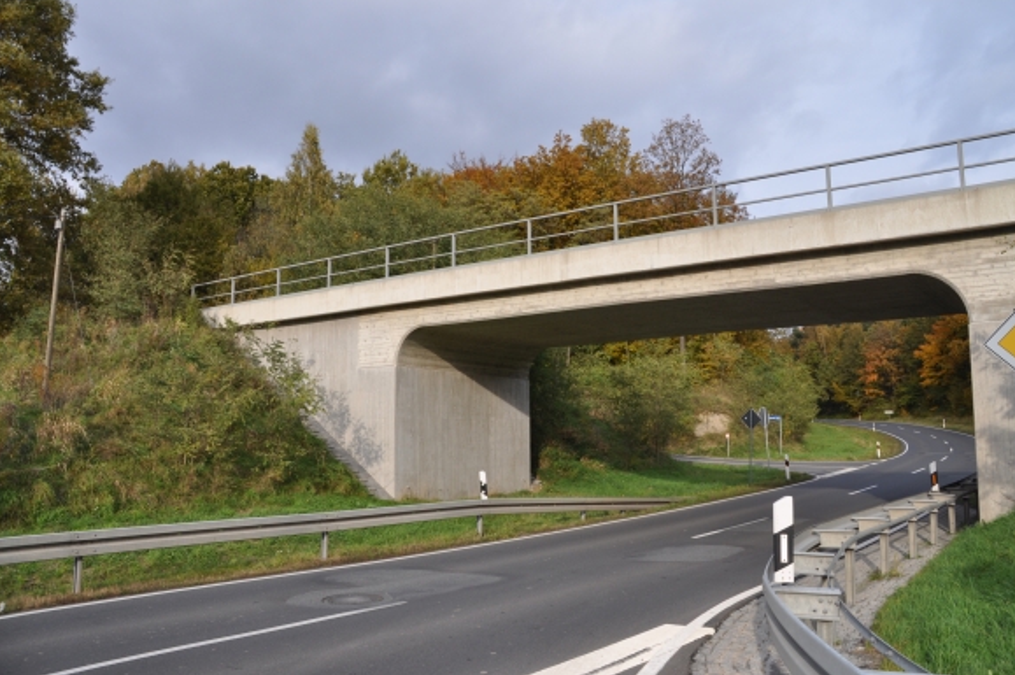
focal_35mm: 28
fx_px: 789
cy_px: 327
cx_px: 522
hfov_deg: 65.5
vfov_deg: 46.3
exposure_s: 1/250
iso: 200
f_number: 8
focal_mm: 18
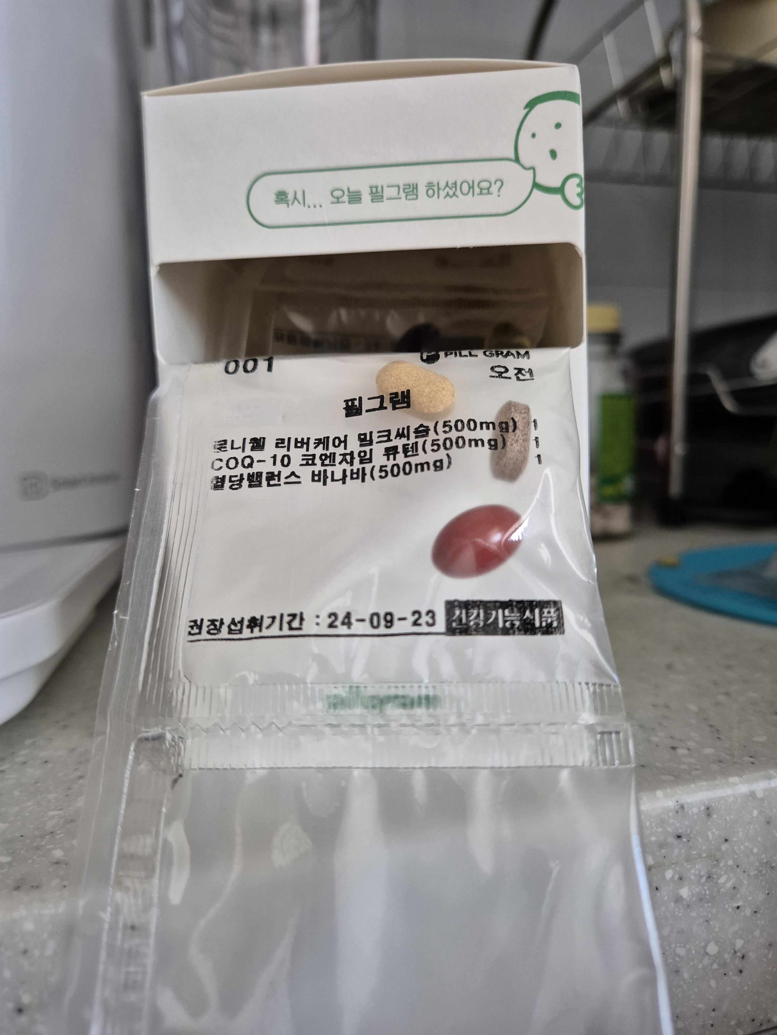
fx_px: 688
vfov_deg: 73.9
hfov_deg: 58.9
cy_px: 518
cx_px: 388
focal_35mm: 23
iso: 640
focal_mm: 5.4
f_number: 1.8
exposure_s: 1/60.2
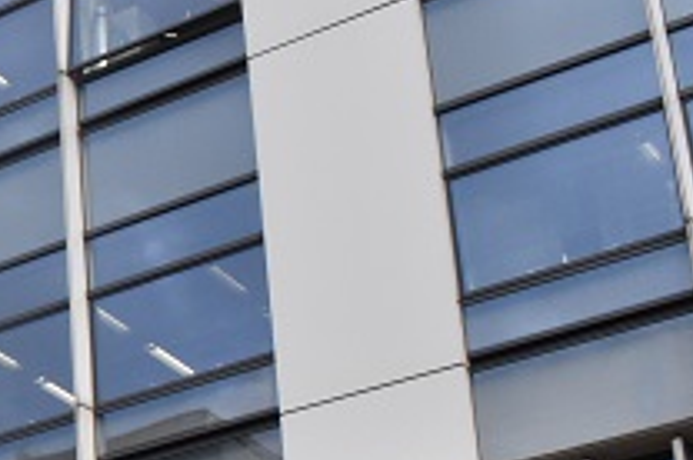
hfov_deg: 17.6
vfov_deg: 12.8
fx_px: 1999
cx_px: -350
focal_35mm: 104
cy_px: 528
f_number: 22
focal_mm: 18
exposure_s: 1/200
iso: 1100
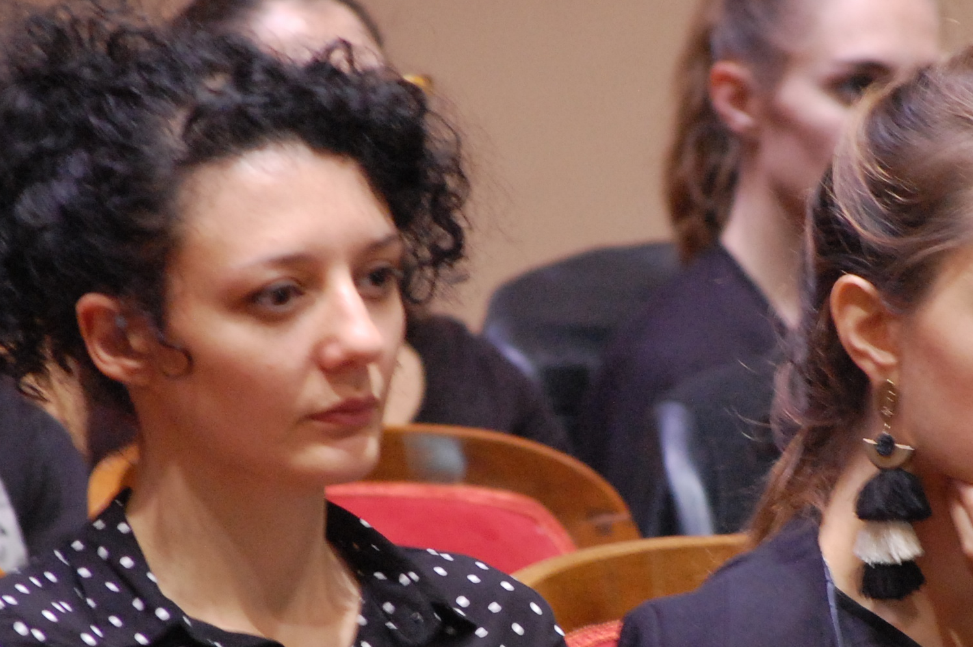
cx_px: 684
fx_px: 12208
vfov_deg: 3.0
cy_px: 471
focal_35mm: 452
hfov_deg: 4.6
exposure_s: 1/13
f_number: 5.3
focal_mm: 150
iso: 1600
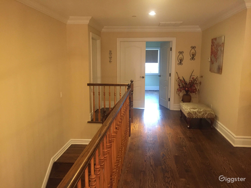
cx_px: 126
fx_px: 210
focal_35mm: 29
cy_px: 94
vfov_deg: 48.2
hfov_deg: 61.7
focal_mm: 4.15
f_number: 2.2
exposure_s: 1/20
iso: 250
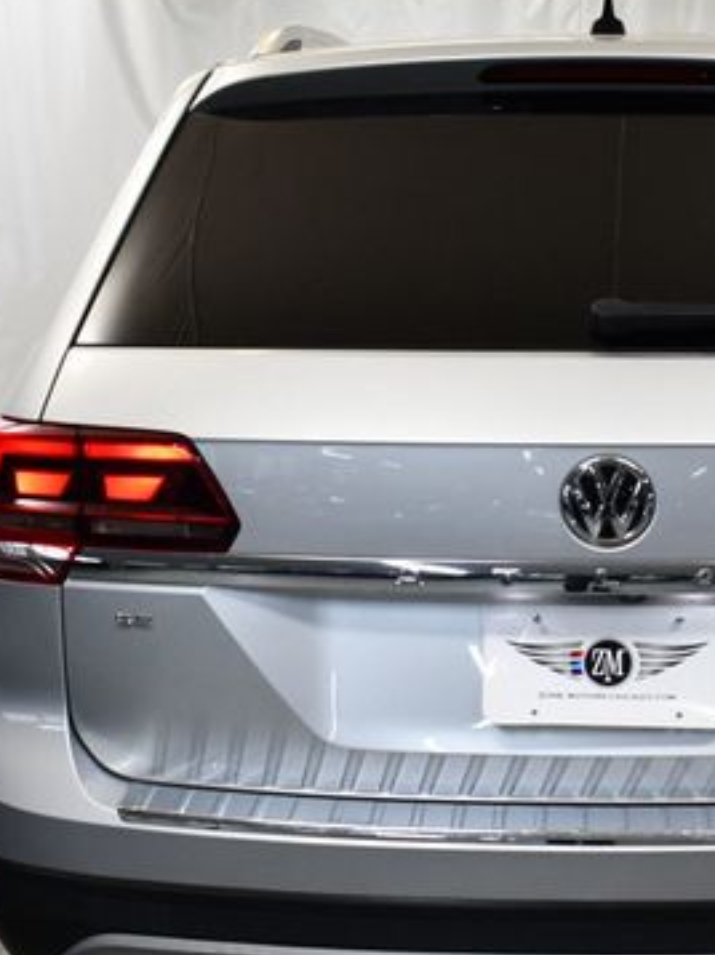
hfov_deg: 23.2
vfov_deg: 31.2
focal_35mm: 62
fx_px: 1710
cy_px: 534
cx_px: 600
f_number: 3.5
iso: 800
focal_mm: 18
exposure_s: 1/200
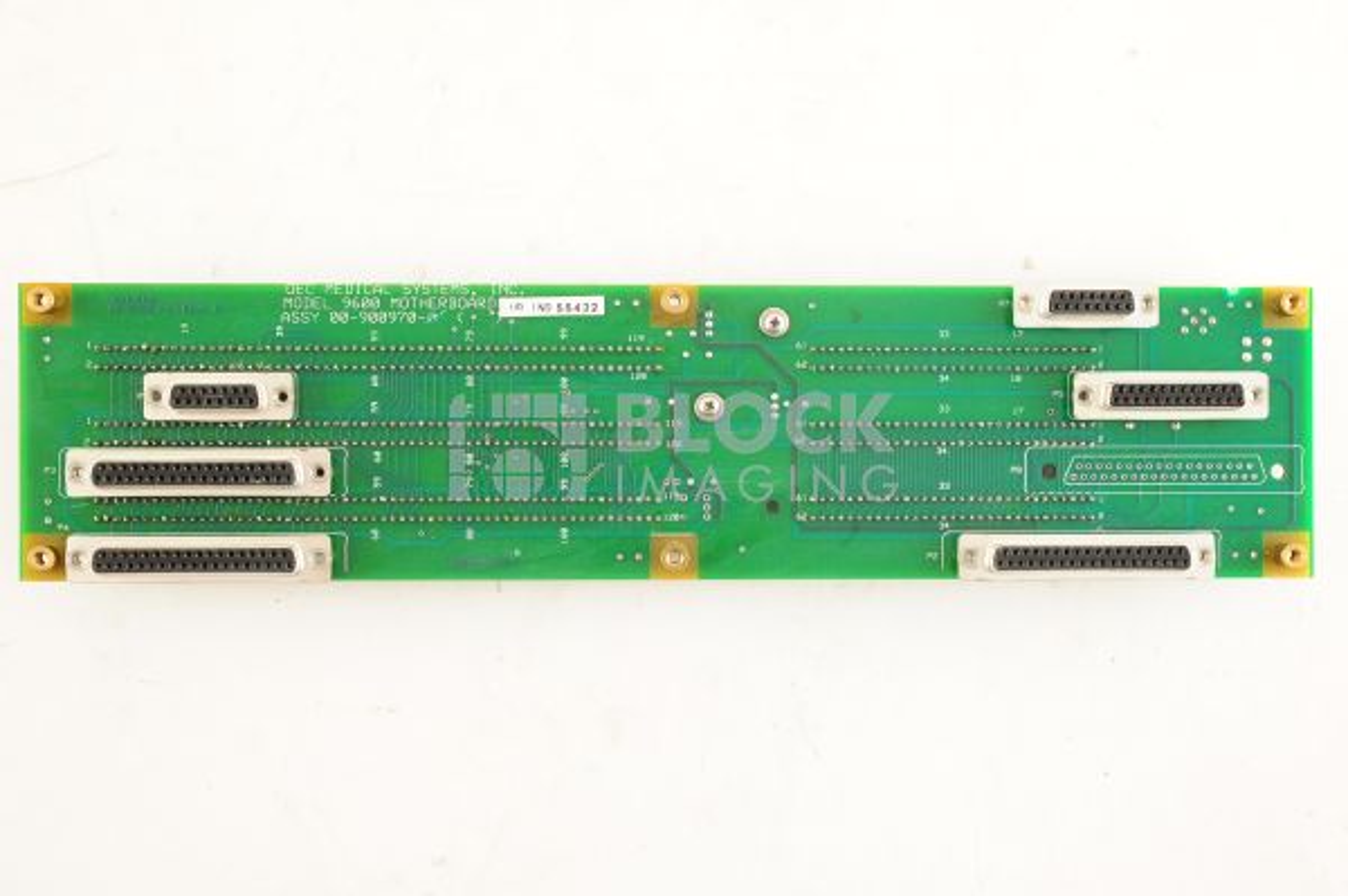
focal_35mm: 50
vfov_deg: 26.9
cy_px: 448
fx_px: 1871
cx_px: 674
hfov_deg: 39.6
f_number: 10
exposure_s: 1/125
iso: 1600
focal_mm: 50
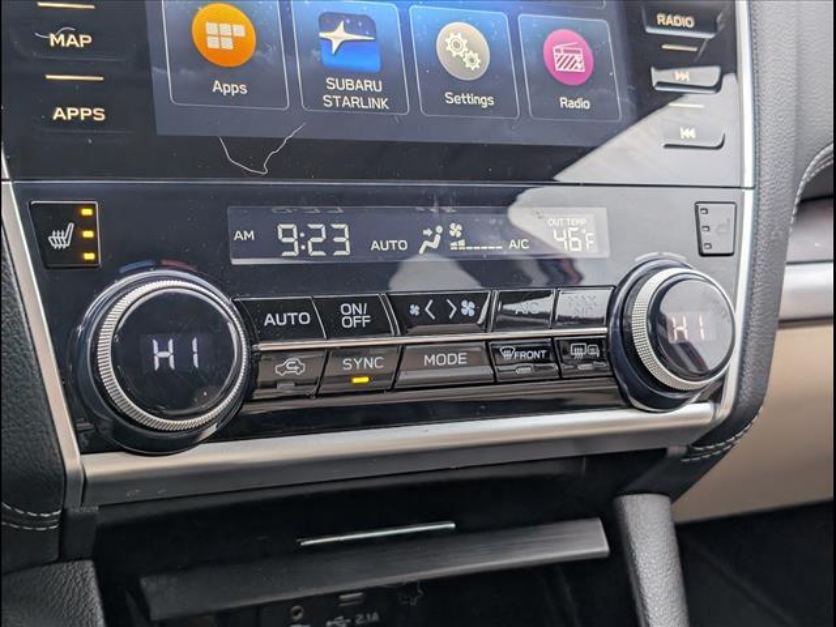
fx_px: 1183
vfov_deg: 29.7
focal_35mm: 49
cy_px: 314
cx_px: 418
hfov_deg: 38.9
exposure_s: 1/556
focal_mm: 6.9
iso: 363
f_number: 1.68
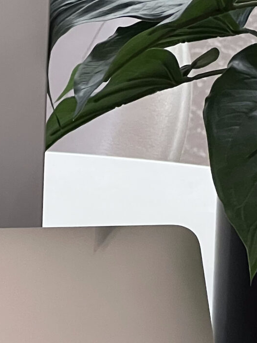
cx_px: -135
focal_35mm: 280
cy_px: 410
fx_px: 2772
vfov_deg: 7.0
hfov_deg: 5.3
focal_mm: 9
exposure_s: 1/100
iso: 250
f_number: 2.8
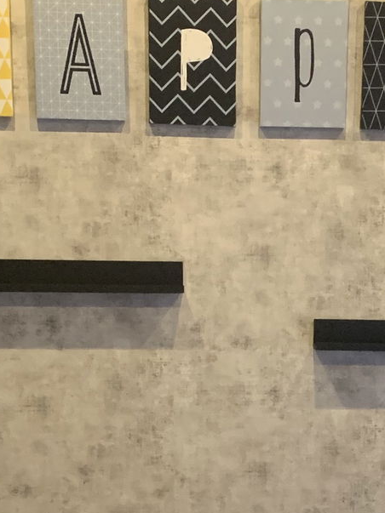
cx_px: 303
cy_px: 514
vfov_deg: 20.6
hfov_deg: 16.0
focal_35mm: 92
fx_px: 1365
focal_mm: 4.25
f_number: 1.8
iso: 400
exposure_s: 1/60
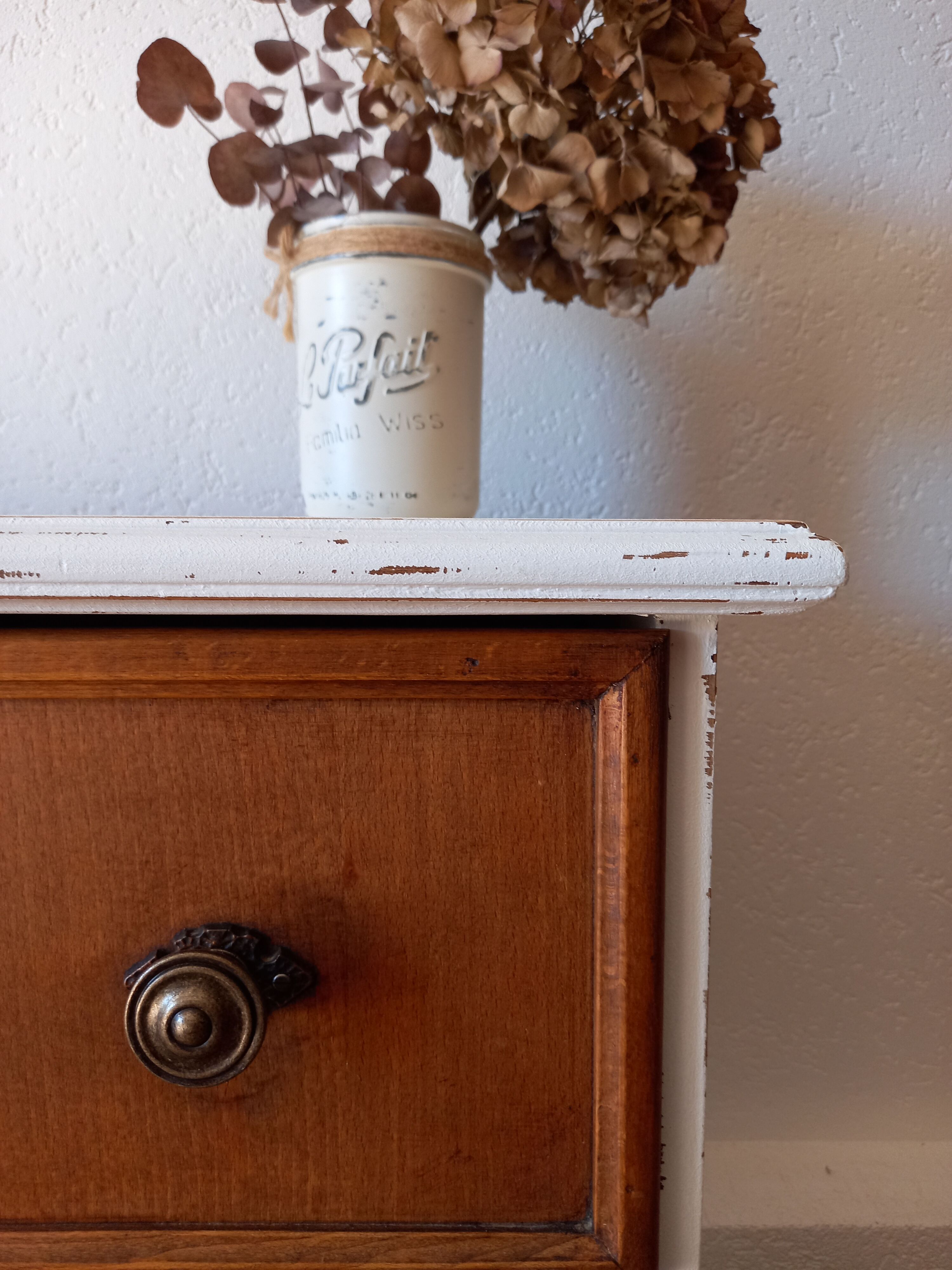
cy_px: 635
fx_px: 917
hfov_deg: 54.9
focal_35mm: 25
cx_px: 476
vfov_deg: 69.4
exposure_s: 1/50
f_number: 2
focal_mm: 4.6
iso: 80
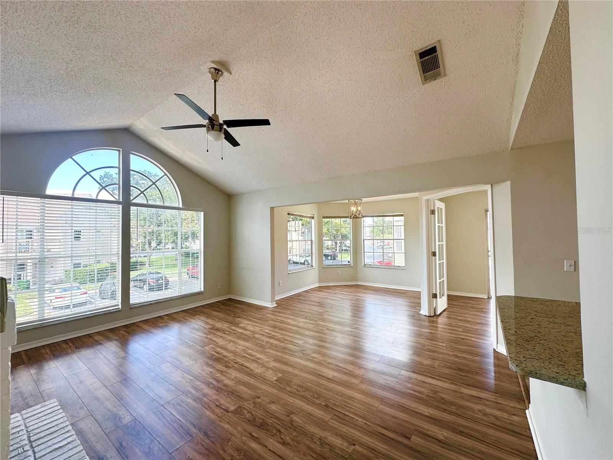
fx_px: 248
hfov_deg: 102.1
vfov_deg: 85.7
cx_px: 306
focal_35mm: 14
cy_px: 230
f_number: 2.2
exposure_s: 1/125
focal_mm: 2.22
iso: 40
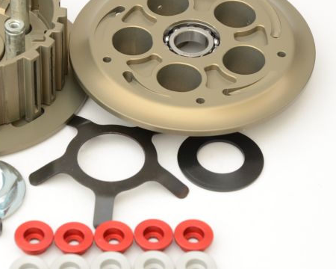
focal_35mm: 145
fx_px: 1442
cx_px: 85
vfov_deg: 10.6
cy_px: 125
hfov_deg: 13.2
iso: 400
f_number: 7.1
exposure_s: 1/250
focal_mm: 58
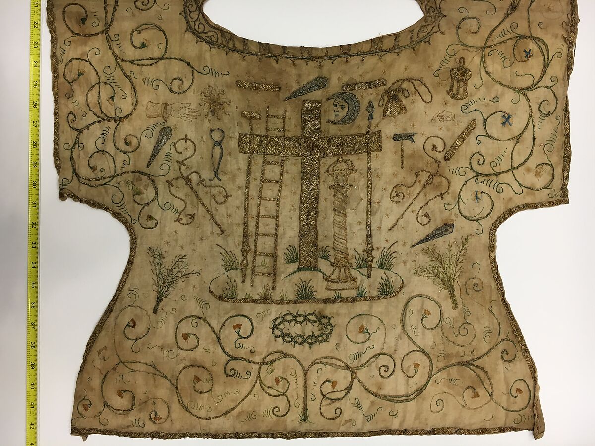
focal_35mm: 29
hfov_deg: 61.7
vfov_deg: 48.2
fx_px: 498
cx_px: 298
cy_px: 223
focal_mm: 4.15
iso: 25
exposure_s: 1/40
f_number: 2.2
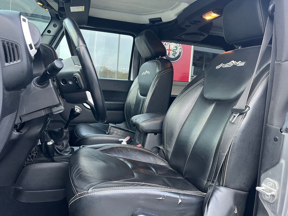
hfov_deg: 67.3
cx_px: 144
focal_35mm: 26
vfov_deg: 53.1
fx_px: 216
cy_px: 108
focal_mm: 5.1
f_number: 1.6
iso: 125
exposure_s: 1/62
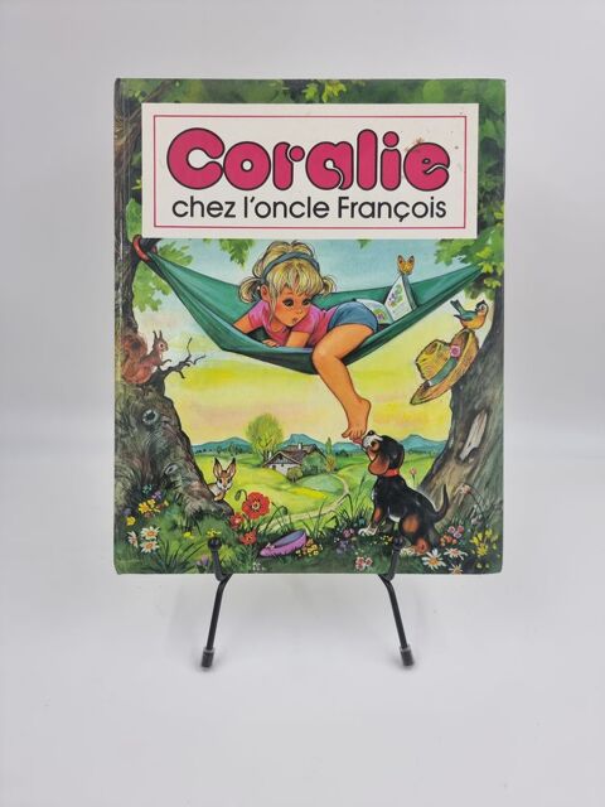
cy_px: 404
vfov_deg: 71.6
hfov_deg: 56.8
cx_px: 302
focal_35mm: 24
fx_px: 559
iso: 50
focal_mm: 6.7
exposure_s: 1/120
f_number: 1.8
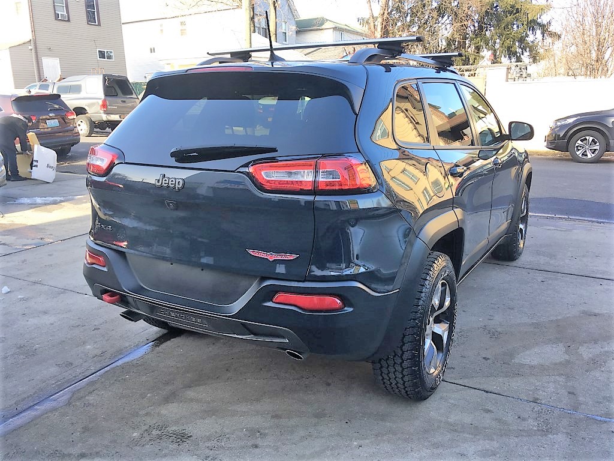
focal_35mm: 29
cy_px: 230
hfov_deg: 61.7
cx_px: 307
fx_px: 514
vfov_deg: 48.2
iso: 25
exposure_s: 1/155
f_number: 2.2
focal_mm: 4.15
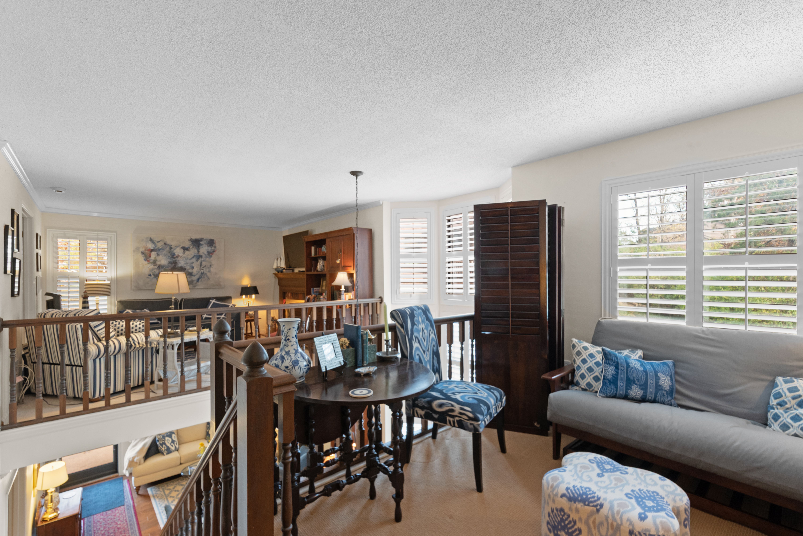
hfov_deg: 100.4
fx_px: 335
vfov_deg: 77.4
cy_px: 268
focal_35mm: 15
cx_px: 402
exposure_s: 1/3
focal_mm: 15
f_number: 7.1
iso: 400
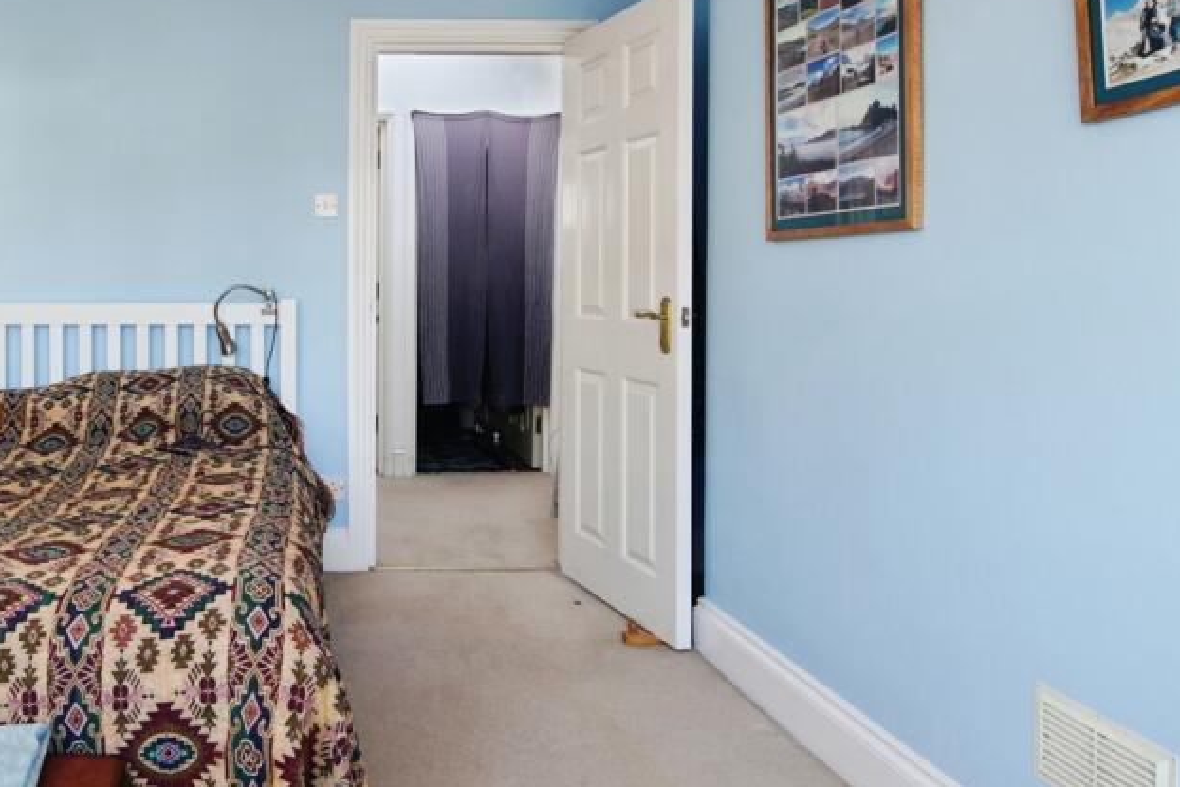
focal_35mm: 28
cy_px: 317
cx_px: 262
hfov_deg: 60.9
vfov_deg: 46.2
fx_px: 918
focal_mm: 17
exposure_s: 1/30
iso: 640
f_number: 9
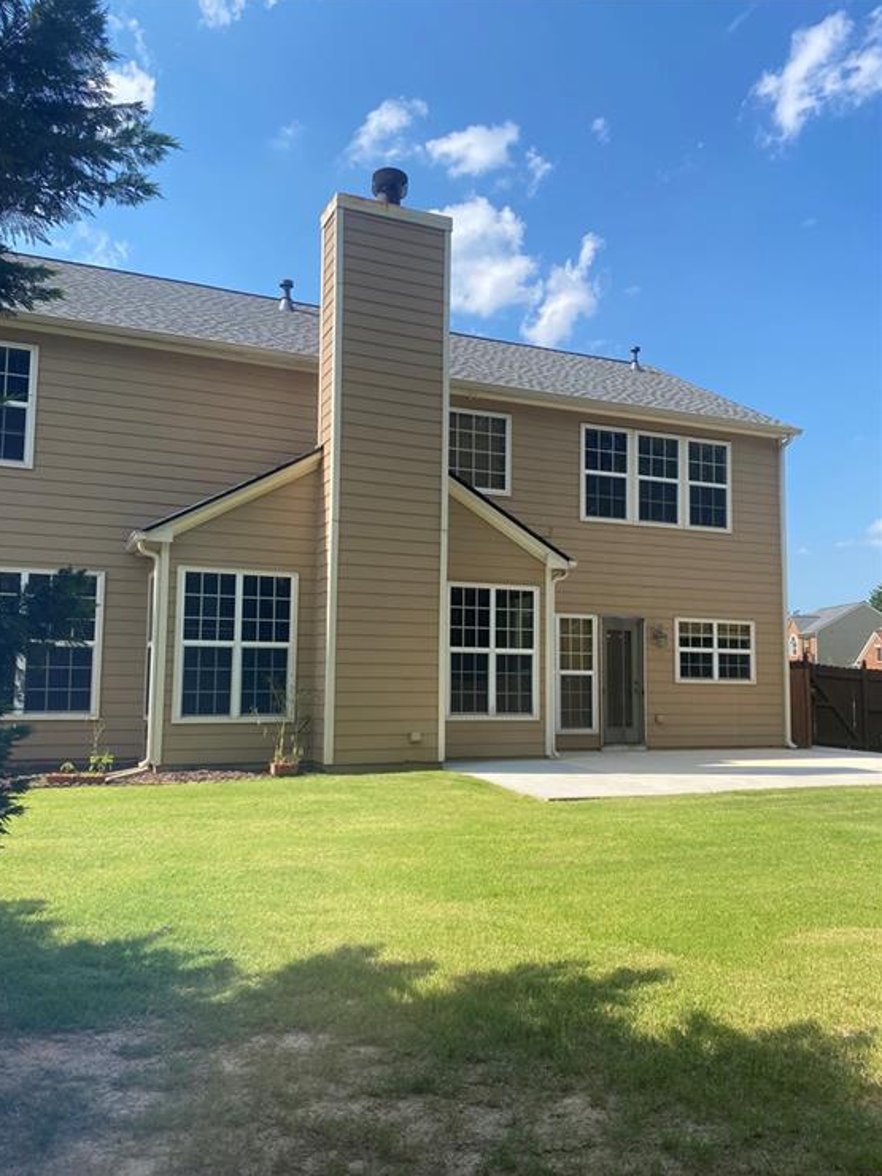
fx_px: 917
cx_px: 426
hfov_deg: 51.3
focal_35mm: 27
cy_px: 605
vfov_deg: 65.3
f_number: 1.8
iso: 32
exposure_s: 1/1927
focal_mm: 4.25
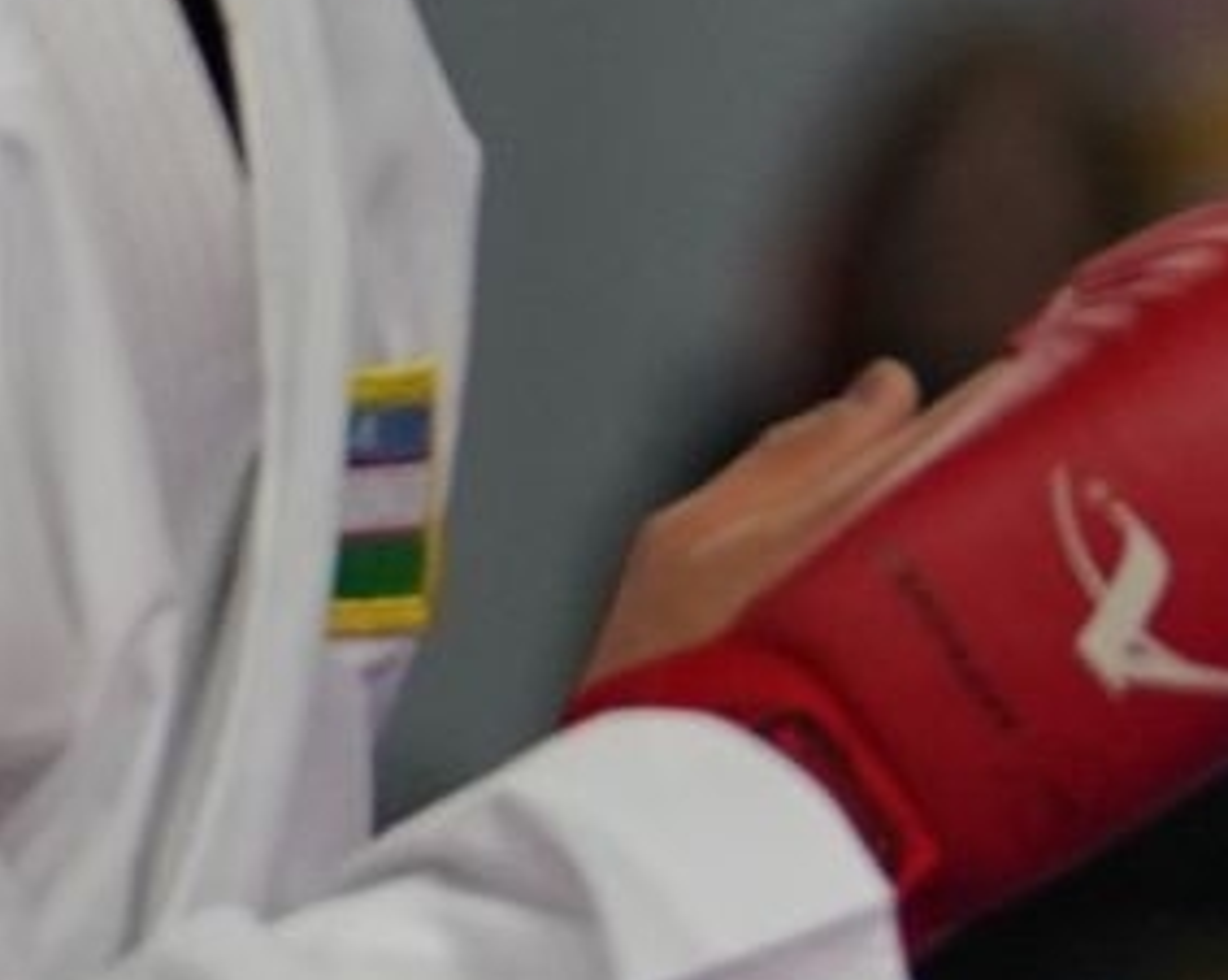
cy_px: 659
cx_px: 3901
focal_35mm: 1630
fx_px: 59200
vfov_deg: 0.9
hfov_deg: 1.2
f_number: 2.8
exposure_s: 1/1000
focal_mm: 182
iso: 800
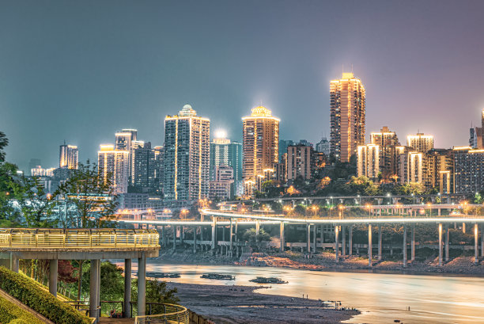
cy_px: 162
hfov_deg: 28.8
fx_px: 942
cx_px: 242
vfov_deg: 19.5
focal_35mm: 70
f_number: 16
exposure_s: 30
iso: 100
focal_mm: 70
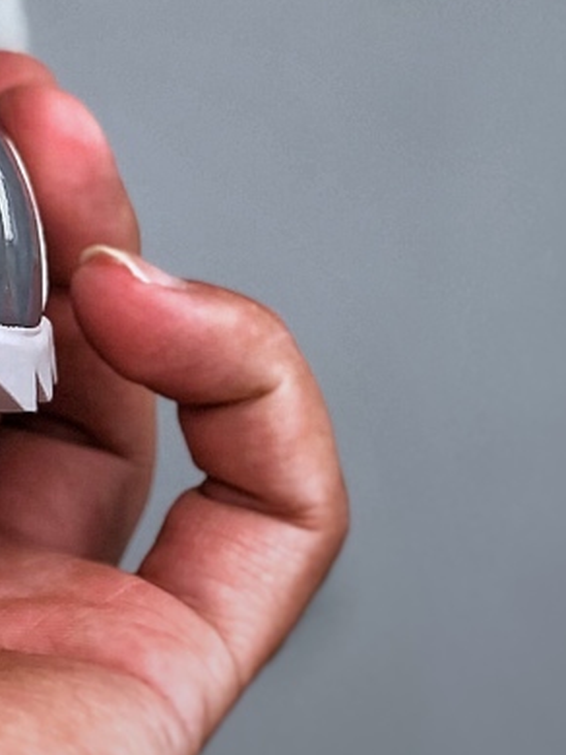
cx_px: -456
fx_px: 4598
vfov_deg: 9.2
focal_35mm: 211
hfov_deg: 6.9
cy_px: -246
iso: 32
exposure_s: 1/100
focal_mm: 6.6
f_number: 2.8
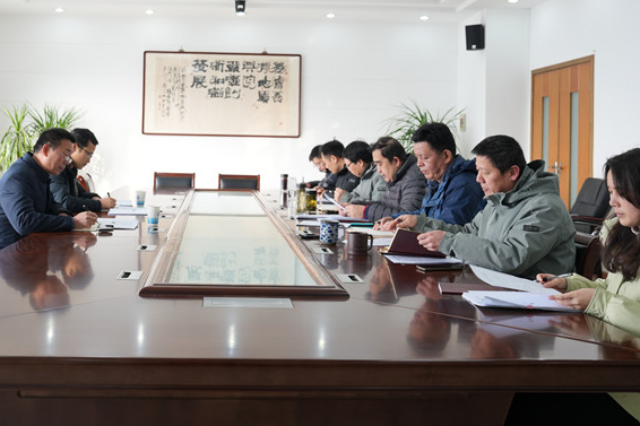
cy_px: 135
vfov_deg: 32.3
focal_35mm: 41
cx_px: 258
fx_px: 729
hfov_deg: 47.2
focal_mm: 29
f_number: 4
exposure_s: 1/80
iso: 500
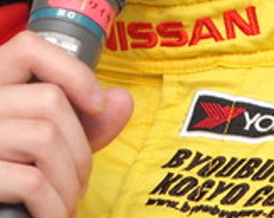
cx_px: 97
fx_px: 9080
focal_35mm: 1121
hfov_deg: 1.7
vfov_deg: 1.4
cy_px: -139
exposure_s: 1/250
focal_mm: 180
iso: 400
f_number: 2.8
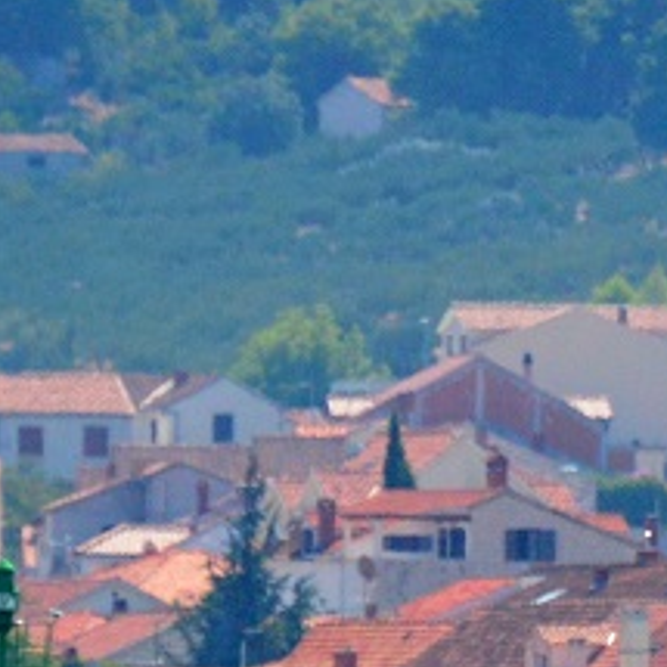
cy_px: 552
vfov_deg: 1.0
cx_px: 577
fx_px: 38717
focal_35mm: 1776
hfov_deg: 1.0
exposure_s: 1/8000
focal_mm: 300
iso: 2000
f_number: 5.6
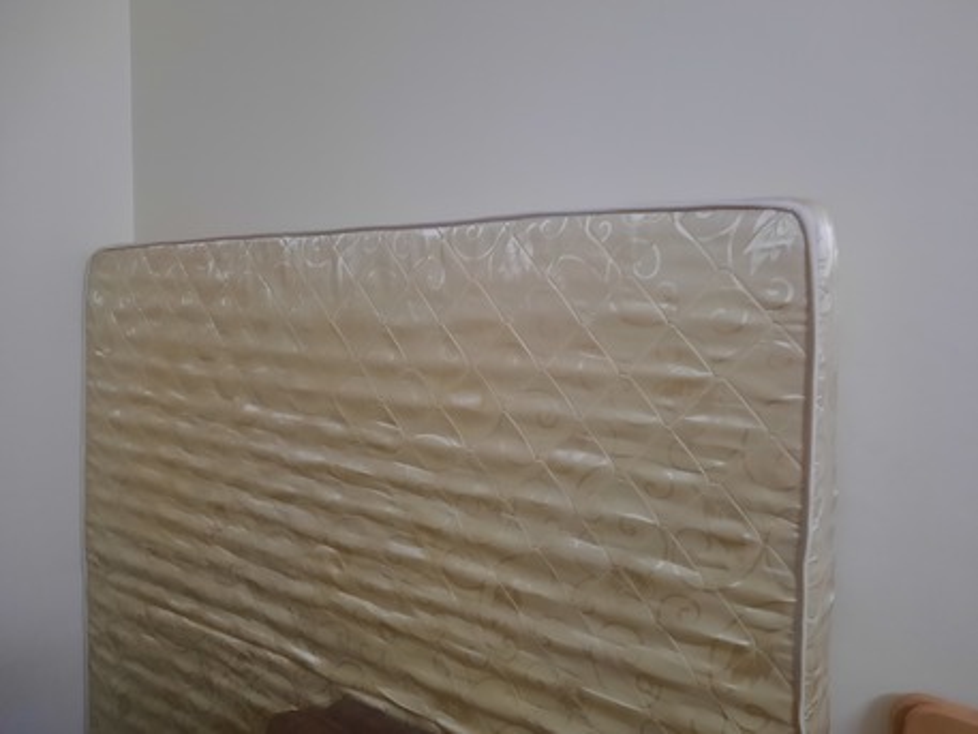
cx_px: 489
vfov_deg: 54.9
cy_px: 367
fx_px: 707
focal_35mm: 25
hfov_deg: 69.4
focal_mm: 4.6
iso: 400
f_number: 2
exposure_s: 1/24
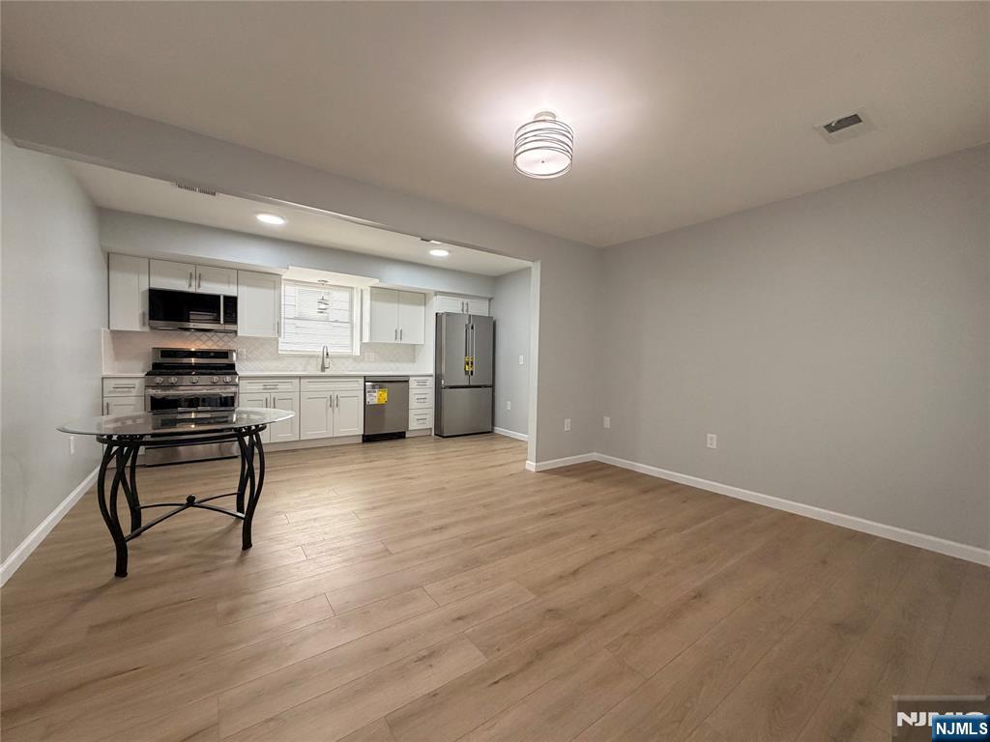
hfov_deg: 102.1
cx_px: 495
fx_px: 400
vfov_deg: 85.7
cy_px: 371
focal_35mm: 14
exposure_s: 1/120
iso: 250
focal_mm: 2.22
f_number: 2.2
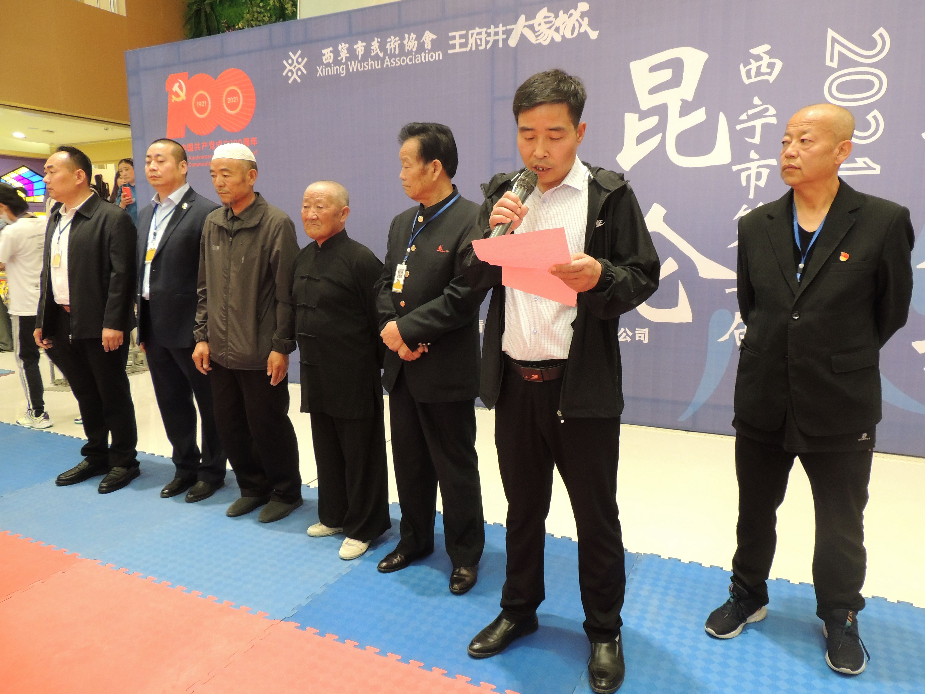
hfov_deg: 71.6
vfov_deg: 56.8
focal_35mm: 24
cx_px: 462
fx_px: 641
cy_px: 347
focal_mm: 4.3
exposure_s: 1/30
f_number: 3
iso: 360
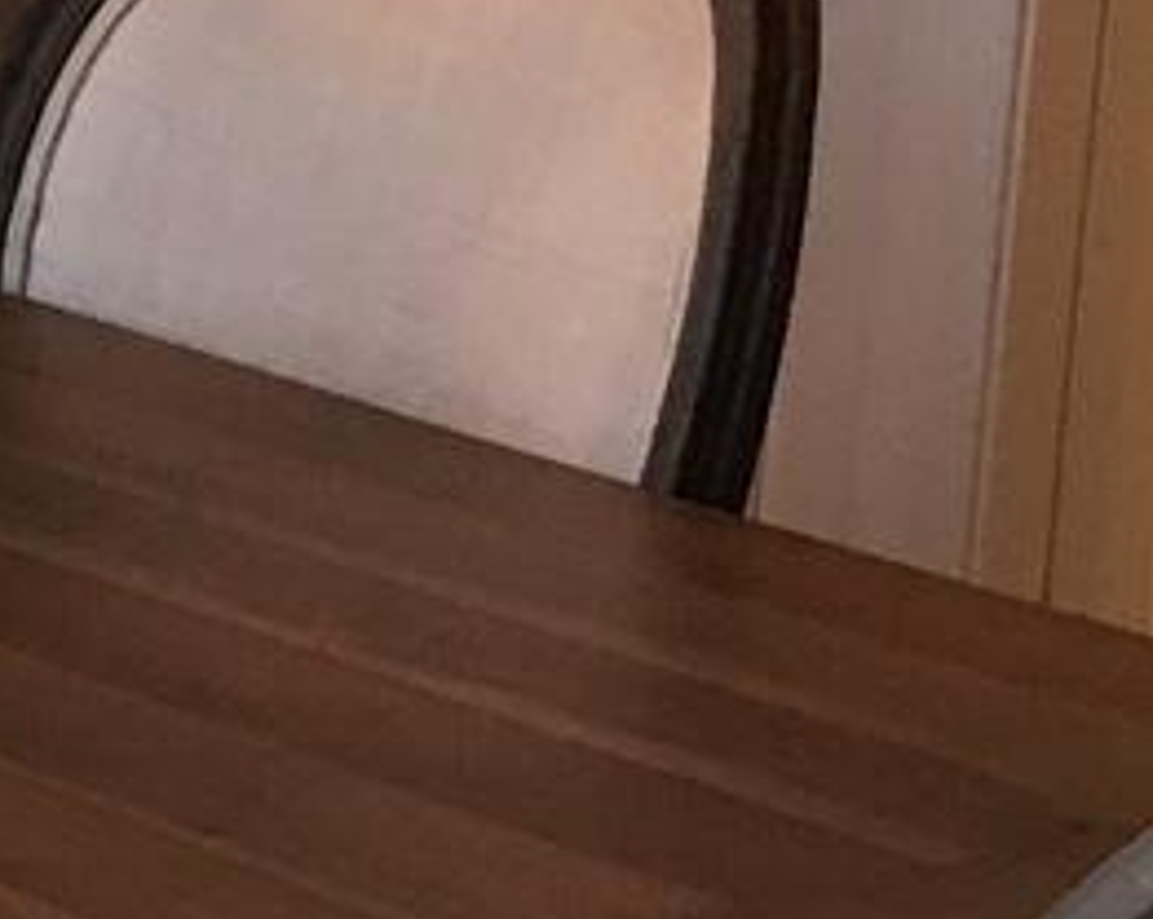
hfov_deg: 8.3
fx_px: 7462
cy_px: 53
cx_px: -1316
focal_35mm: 219
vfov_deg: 7.0
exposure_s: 1/30
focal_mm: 4.15
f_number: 2.2
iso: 80
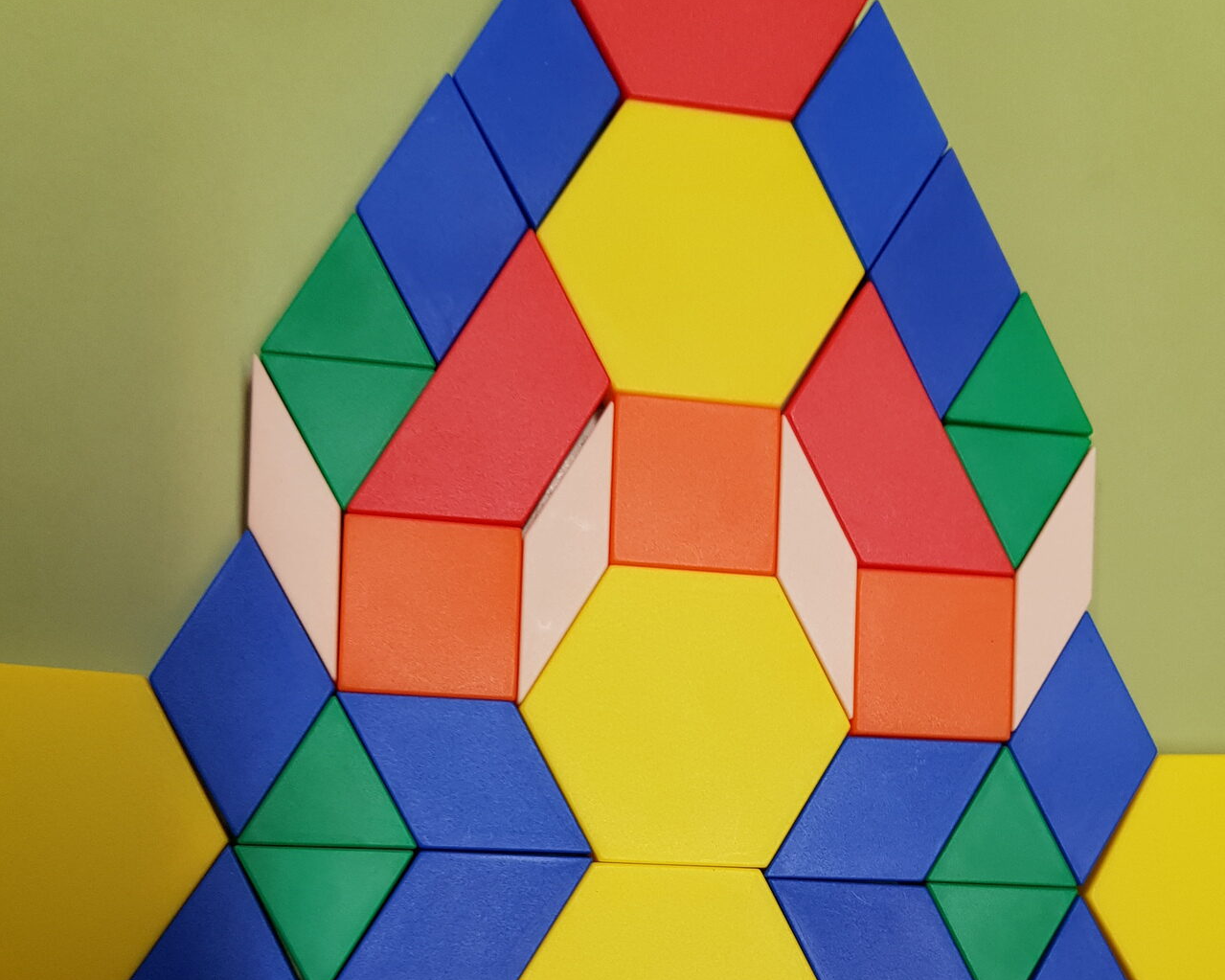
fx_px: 1450
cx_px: 631
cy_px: 830
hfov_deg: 45.8
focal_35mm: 40
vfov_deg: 35.7
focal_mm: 4.2
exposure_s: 1/50
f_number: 1.7
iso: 80
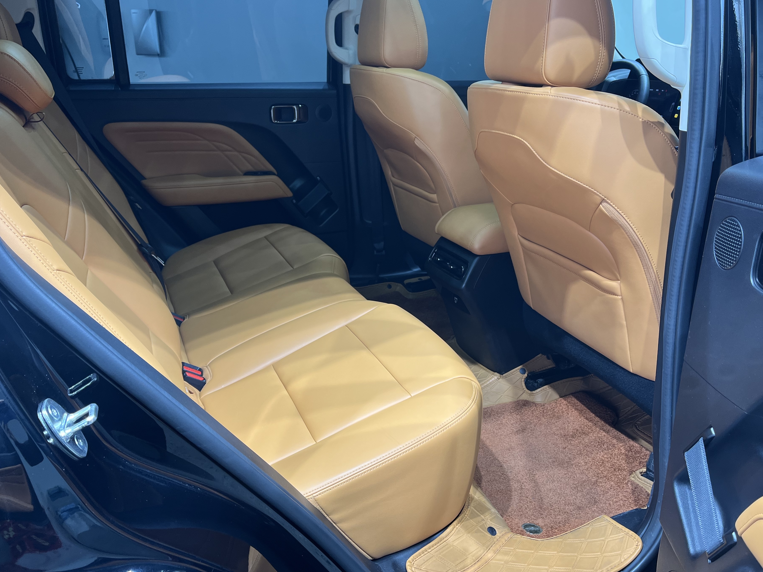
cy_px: 276
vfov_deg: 48.2
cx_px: 376
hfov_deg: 61.7
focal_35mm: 29
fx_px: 639
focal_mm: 5.1
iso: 80
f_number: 1.6
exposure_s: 1/100
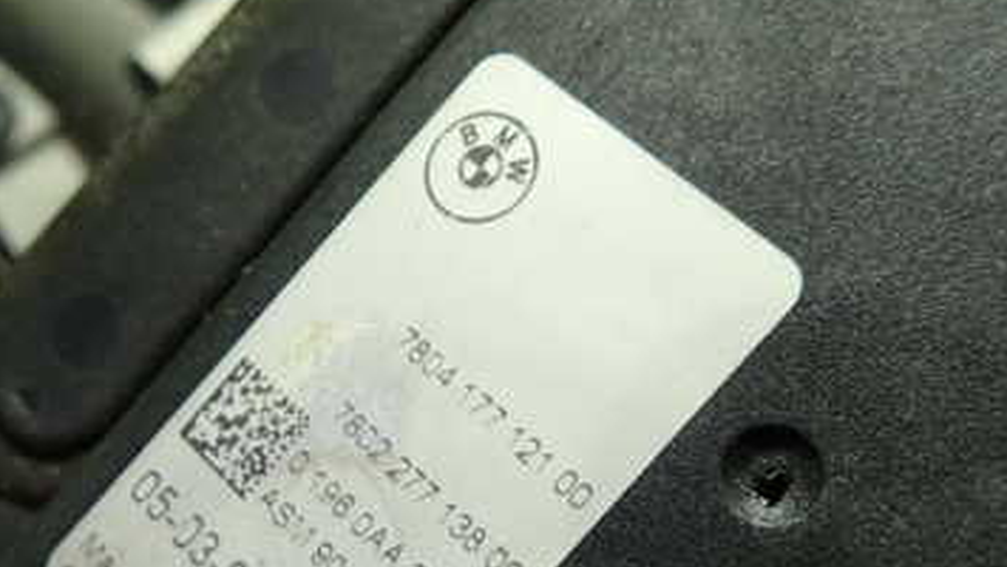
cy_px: 437
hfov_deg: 44.5
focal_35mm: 46
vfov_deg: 25.6
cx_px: 434
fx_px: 1229
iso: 200
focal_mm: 4.5
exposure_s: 1/30
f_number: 2
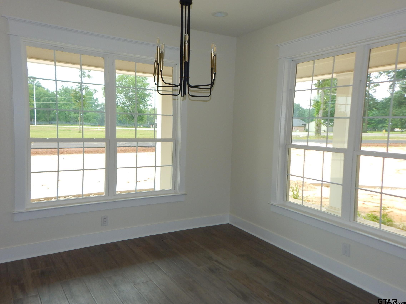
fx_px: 258
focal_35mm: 22
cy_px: 152
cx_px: 203
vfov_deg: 61.1
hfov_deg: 76.4
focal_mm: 4
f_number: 3
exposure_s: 1/200
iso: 125
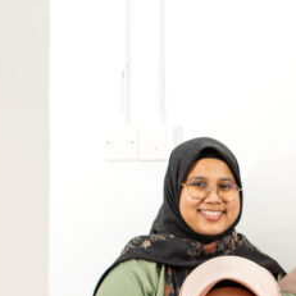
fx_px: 1277
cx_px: 514
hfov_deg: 12.2
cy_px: 352
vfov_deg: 12.9
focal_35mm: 132
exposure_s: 1/200
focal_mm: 35
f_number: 4
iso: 800
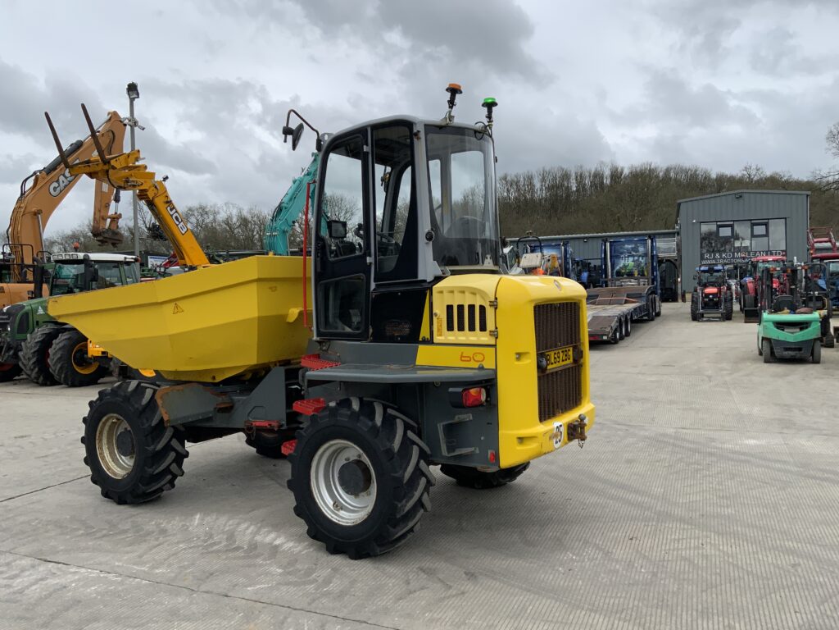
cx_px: 420
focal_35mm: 29
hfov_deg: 61.7
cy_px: 315
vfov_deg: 48.2
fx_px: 703
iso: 16
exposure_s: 1/1076
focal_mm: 3
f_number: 1.8
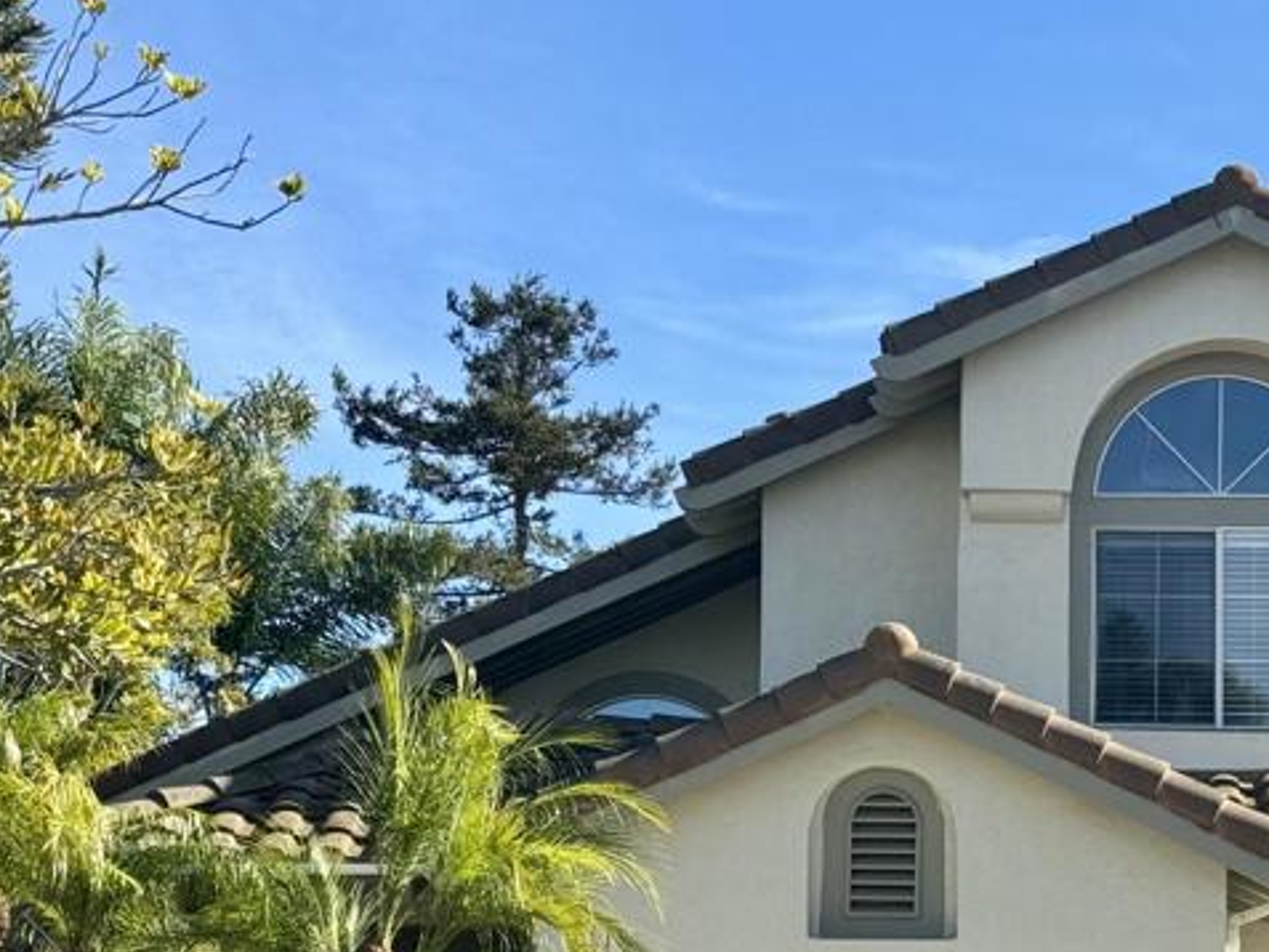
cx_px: 915
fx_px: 3777
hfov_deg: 19.0
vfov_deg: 14.2
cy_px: 912
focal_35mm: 103
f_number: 1.78
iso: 64
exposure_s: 1/2611
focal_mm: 6.76
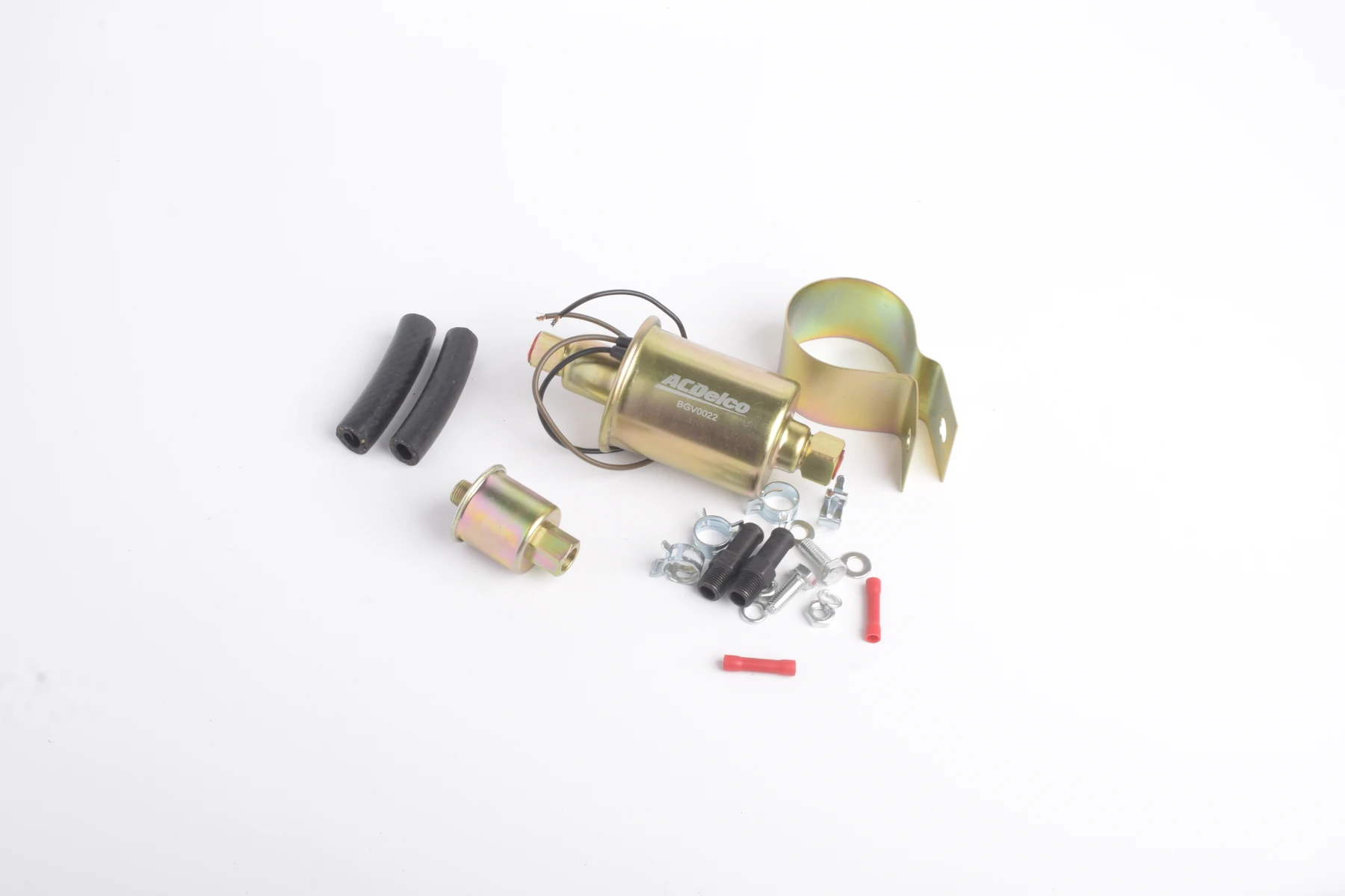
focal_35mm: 45
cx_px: 672
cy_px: 448
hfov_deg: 43.6
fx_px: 1681
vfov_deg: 29.9
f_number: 20
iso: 200
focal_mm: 30
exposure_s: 1/125
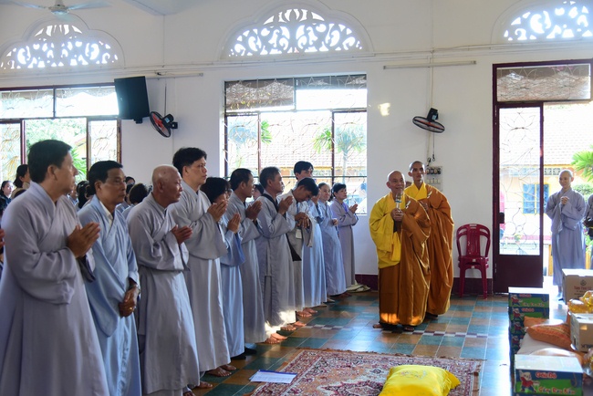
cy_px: 198
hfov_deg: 50.7
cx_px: 296
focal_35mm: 38
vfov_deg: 35.1
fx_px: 626
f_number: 4
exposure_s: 1/60
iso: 1600
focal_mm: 38
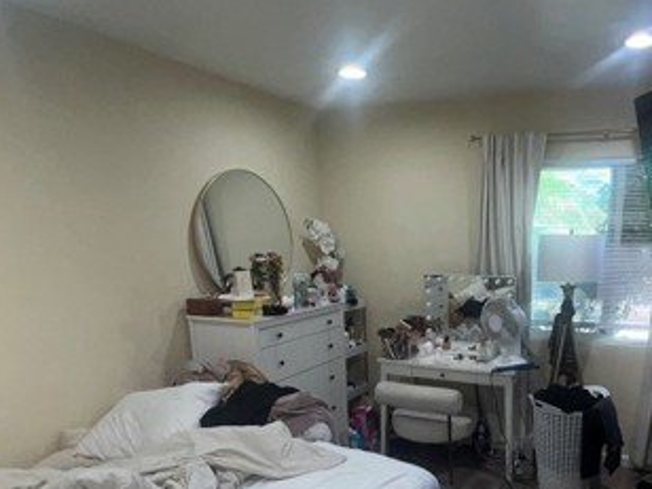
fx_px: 509
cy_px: 351
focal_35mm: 27
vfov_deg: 49.8
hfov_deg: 63.2
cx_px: 449
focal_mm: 1.57
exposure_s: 1/122
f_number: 1.8
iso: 50
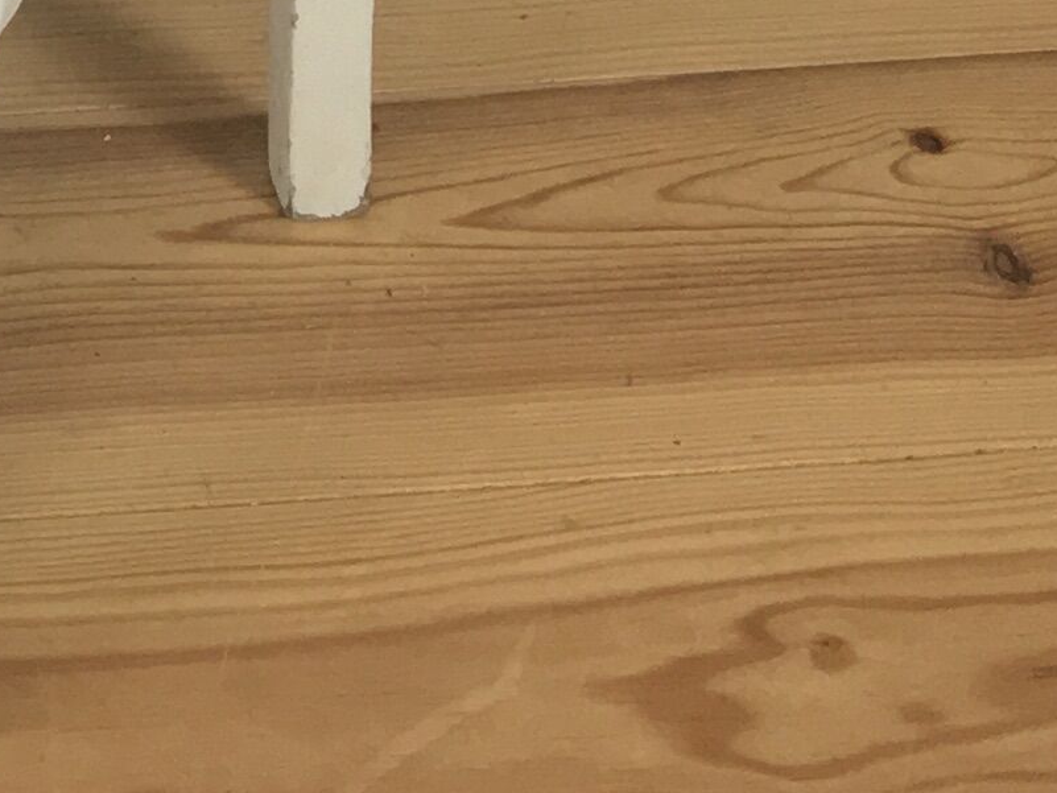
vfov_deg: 9.3
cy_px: -991
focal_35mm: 146
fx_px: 4459
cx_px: -1325
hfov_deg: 11.6
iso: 50
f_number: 2.2
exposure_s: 1/33
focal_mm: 4.15
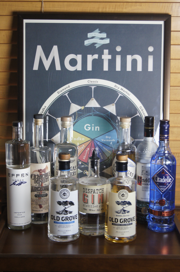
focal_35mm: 68
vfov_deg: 29.9
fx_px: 507
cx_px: 90
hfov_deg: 20.1
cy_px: 136
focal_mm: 45
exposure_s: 1/80
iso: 1250
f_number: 5.6
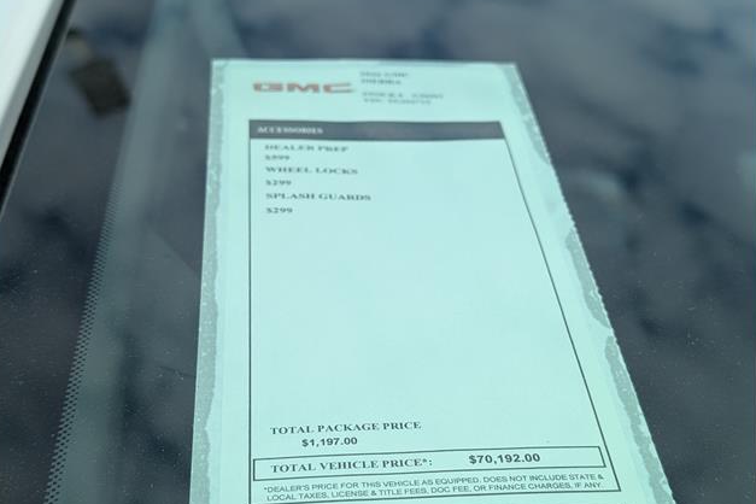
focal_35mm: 52
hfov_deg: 38.2
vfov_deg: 26.0
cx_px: 376
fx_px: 1092
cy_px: 260
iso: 39
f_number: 1.68
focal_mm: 6.9
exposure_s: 1/1429
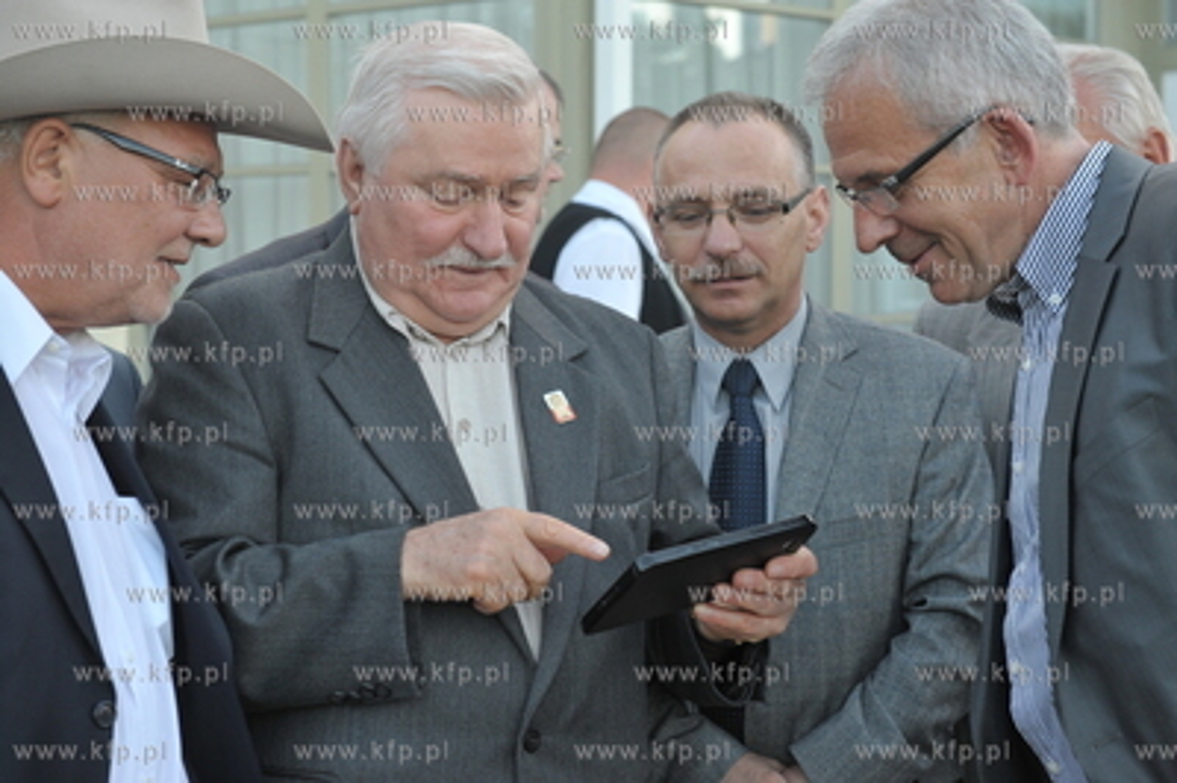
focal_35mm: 70
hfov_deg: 28.9
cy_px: 392
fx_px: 2287
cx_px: 588
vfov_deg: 19.4
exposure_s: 1/250
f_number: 5.6
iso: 800
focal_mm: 70
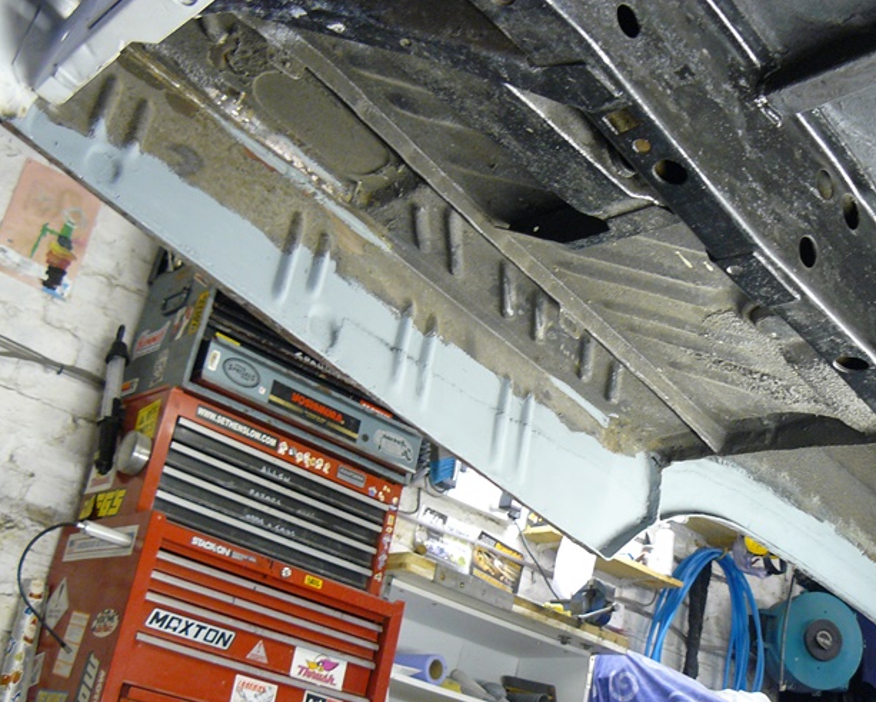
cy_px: 405
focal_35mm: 44
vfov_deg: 34.1
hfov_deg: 42.0
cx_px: 469
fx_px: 1141
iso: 200
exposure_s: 1/6
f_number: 2.8
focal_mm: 6
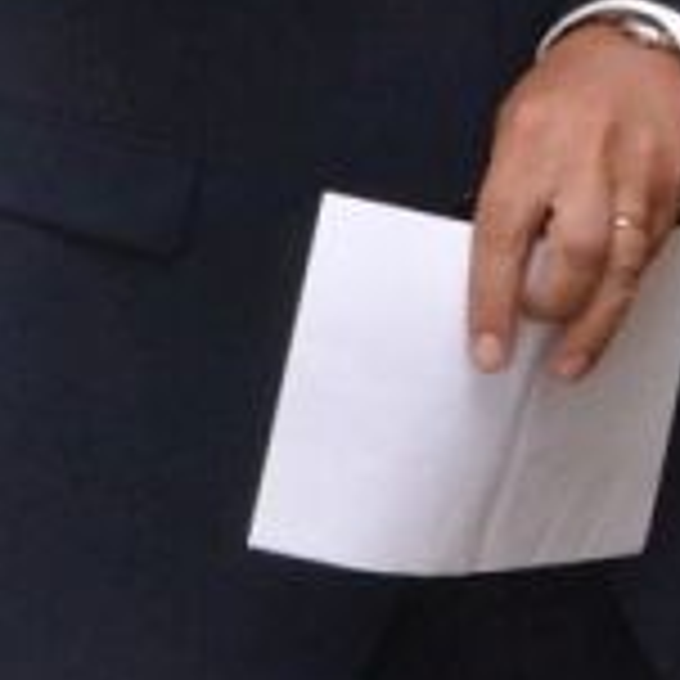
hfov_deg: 7.3
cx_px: -261
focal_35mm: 237
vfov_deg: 7.4
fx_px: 5267
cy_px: 212
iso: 1600
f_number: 9
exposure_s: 1/125
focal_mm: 26
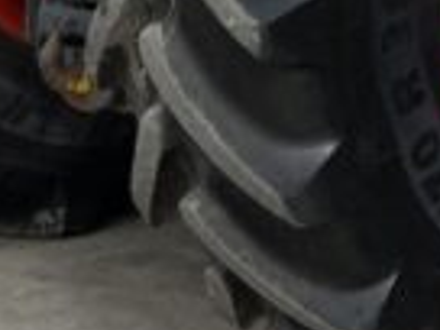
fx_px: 2771
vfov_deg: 6.4
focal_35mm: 218
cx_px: 899
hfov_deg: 8.6
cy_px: -501
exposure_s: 1/978
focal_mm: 3
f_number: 1.8
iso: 16
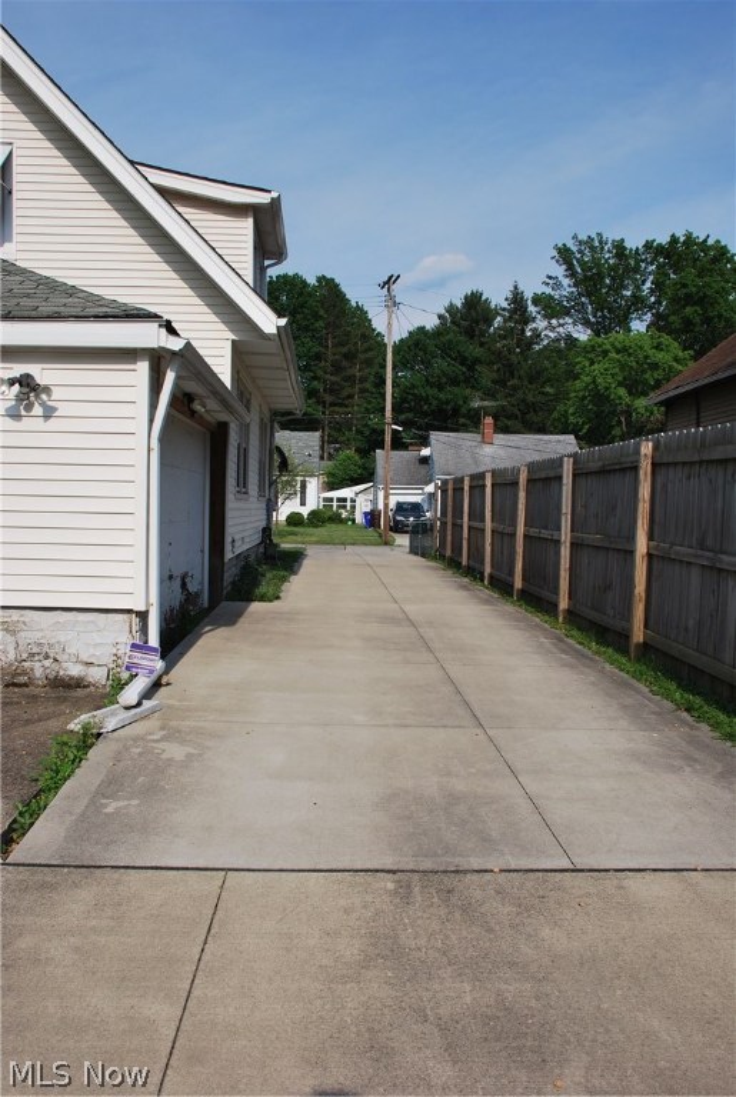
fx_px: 916
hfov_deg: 43.8
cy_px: 548
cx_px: 368
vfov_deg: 61.8
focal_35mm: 30
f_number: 8
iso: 100
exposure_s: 1/250
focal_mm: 20
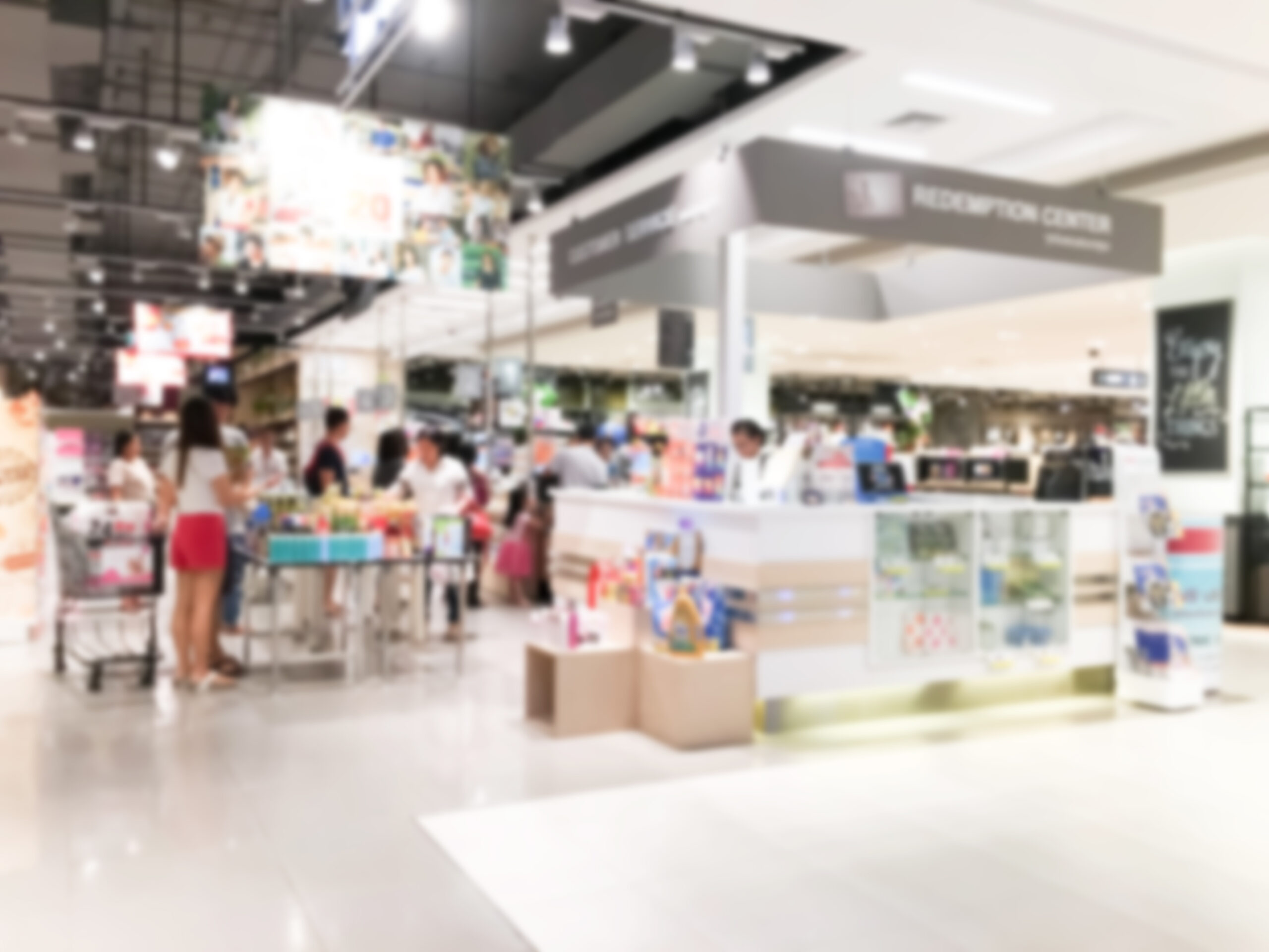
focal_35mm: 29
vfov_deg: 48.2
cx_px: 634
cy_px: 476
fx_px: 1063
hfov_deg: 61.7
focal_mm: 4.15
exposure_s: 1/35
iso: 40
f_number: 2.2
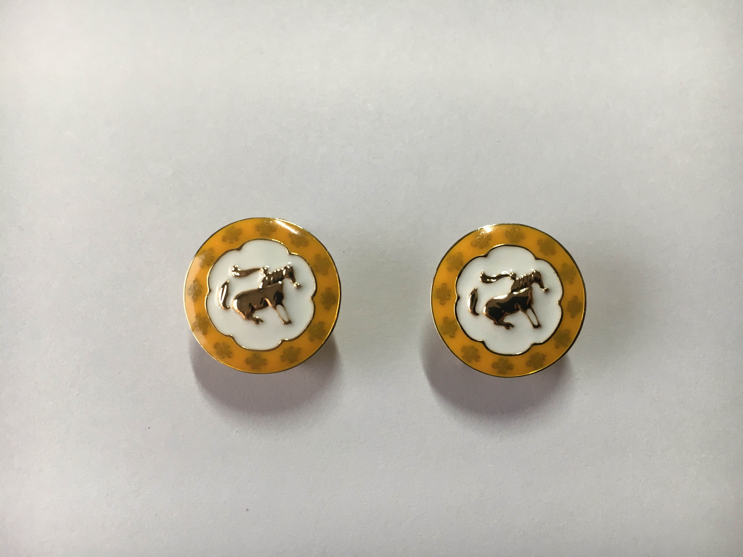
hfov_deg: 61.7
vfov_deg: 48.2
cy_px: 278
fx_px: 622
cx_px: 372
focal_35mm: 29
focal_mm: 4.15
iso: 40
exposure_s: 1/33
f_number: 2.2
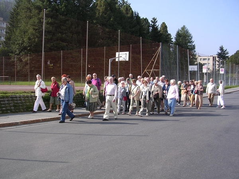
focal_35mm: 38
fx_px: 262
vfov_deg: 37.7
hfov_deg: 49.0
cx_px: 120
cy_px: 90
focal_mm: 5.8
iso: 100
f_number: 2.8
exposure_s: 1/497
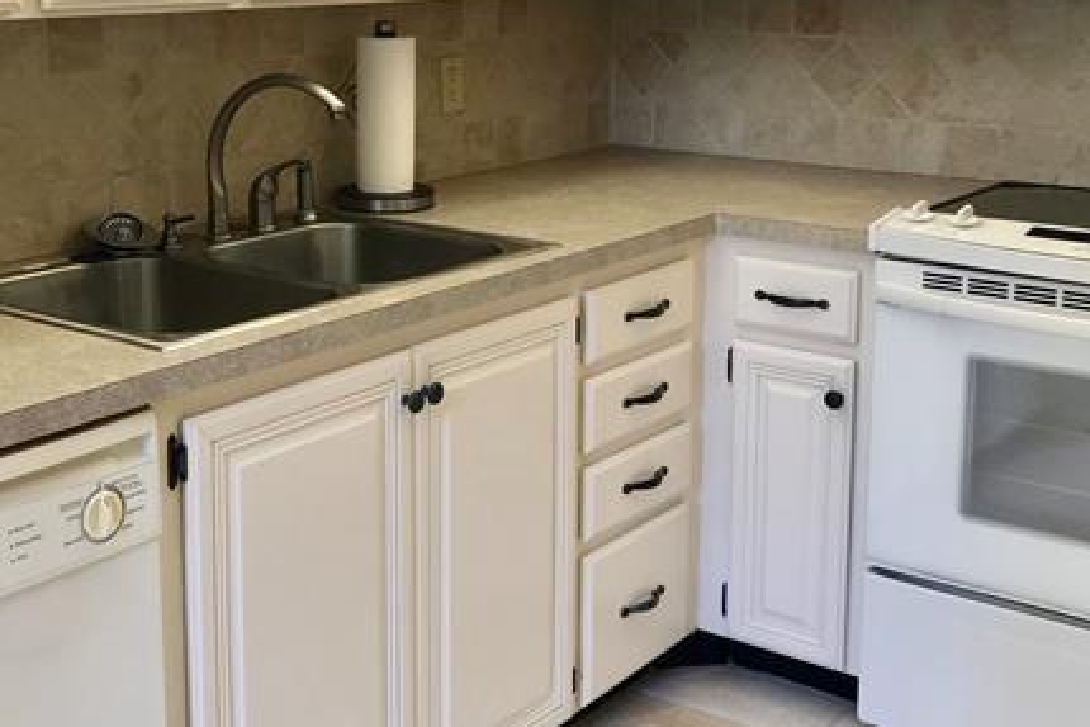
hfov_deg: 38.1
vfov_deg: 25.8
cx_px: 487
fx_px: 1575
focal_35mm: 52
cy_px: 220
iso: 25
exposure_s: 1/40
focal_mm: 3.99
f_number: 1.8
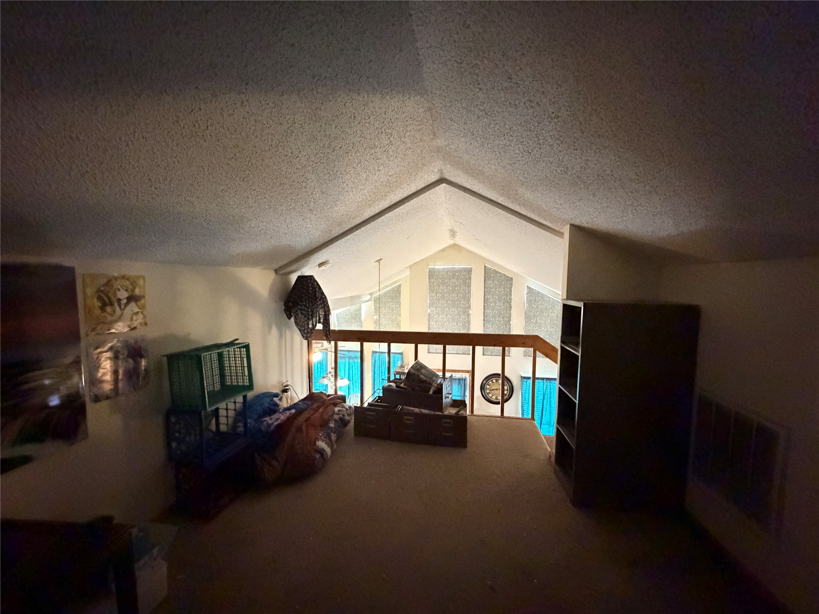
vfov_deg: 85.7
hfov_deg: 102.1
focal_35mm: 14
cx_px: 410
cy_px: 307
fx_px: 331
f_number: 2.2
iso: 3200
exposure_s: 1/24
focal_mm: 2.22
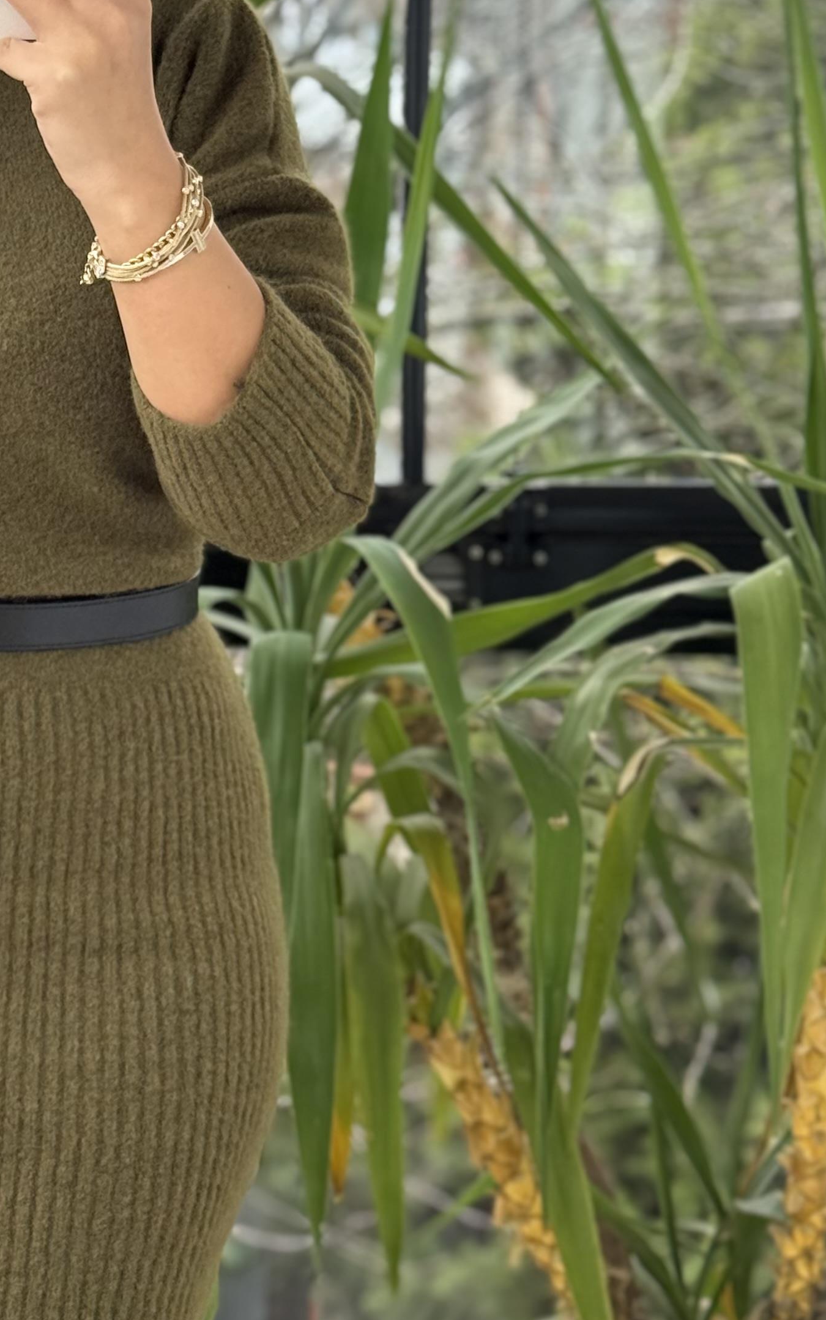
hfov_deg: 13.6
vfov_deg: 21.8
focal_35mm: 95
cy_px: 525
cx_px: -18
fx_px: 3421
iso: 100
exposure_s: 1/312
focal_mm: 6.76
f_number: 1.78
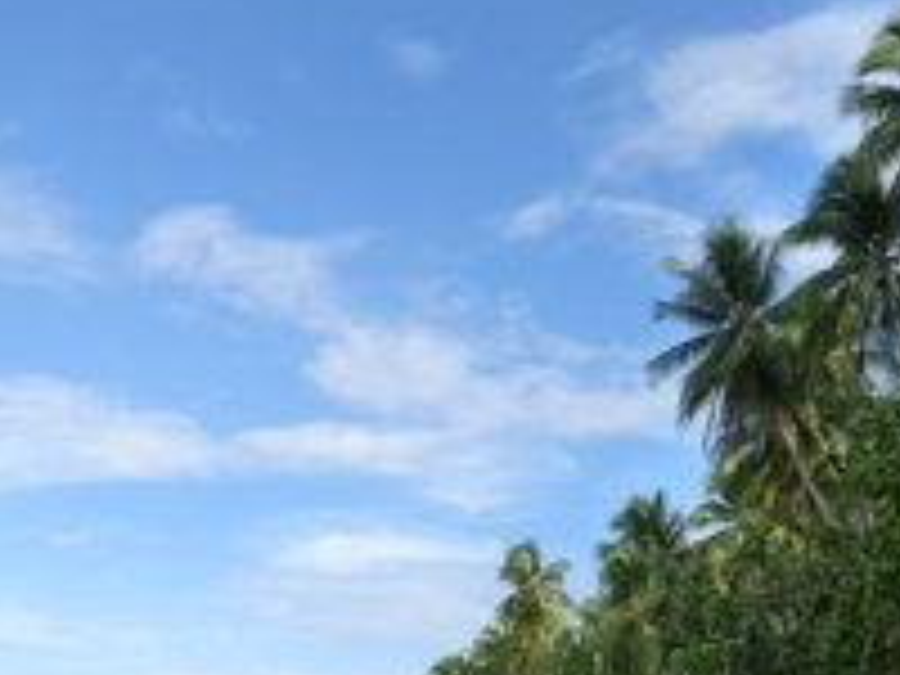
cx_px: 675
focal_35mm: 54
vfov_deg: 25.9
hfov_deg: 34.8
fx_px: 1404
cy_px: 648
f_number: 5.6
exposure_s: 1/250
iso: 160
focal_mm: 4.8
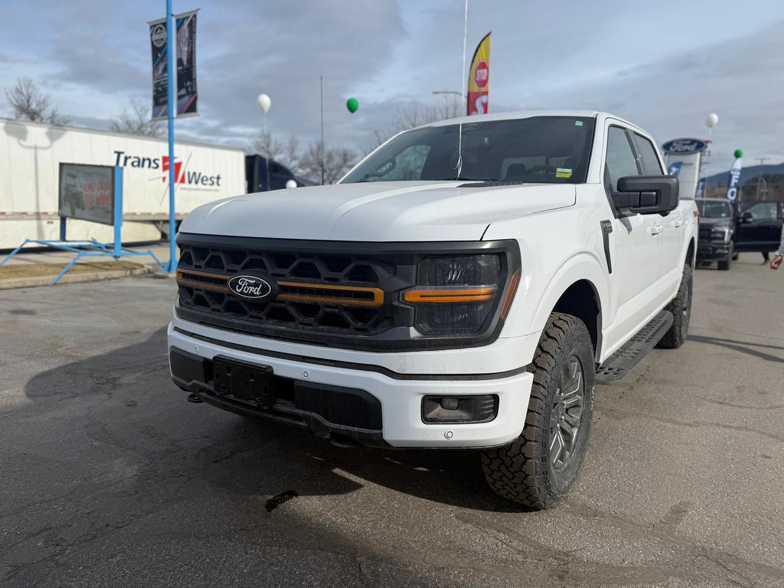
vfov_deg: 56.8
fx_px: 544
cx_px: 392
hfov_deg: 71.6
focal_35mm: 24
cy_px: 294
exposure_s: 1/6711
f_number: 1.78
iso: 80
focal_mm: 6.76
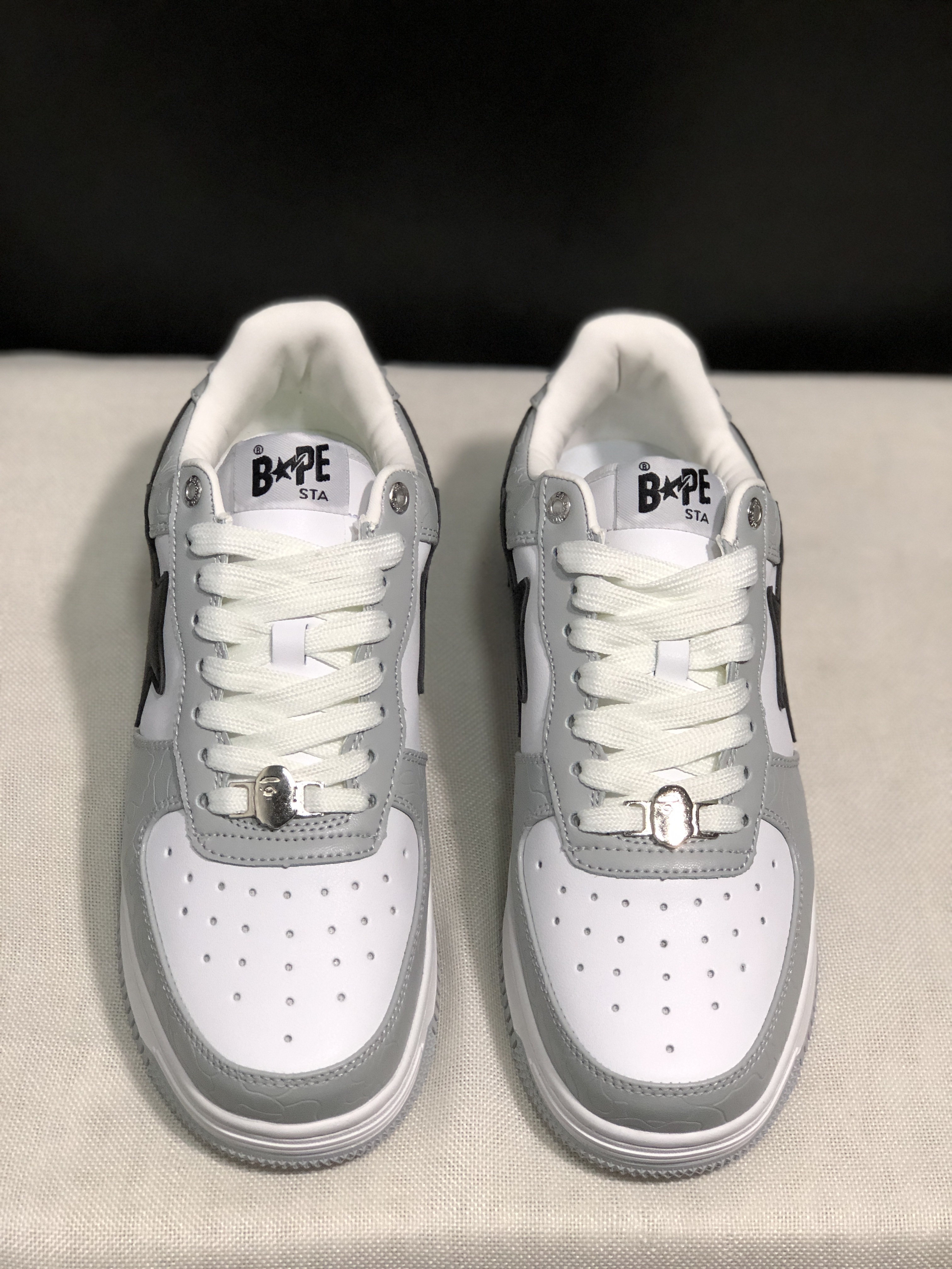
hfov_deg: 25.7
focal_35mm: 57
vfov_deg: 33.8
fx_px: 2090
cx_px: 476
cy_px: 634
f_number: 2.8
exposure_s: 1/30
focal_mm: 6.6
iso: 80
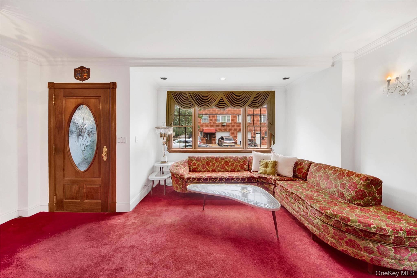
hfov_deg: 109.4
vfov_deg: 86.5
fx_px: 148
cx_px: 208
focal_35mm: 13
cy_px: 139
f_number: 8
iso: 100
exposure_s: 1/5
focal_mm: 8.5
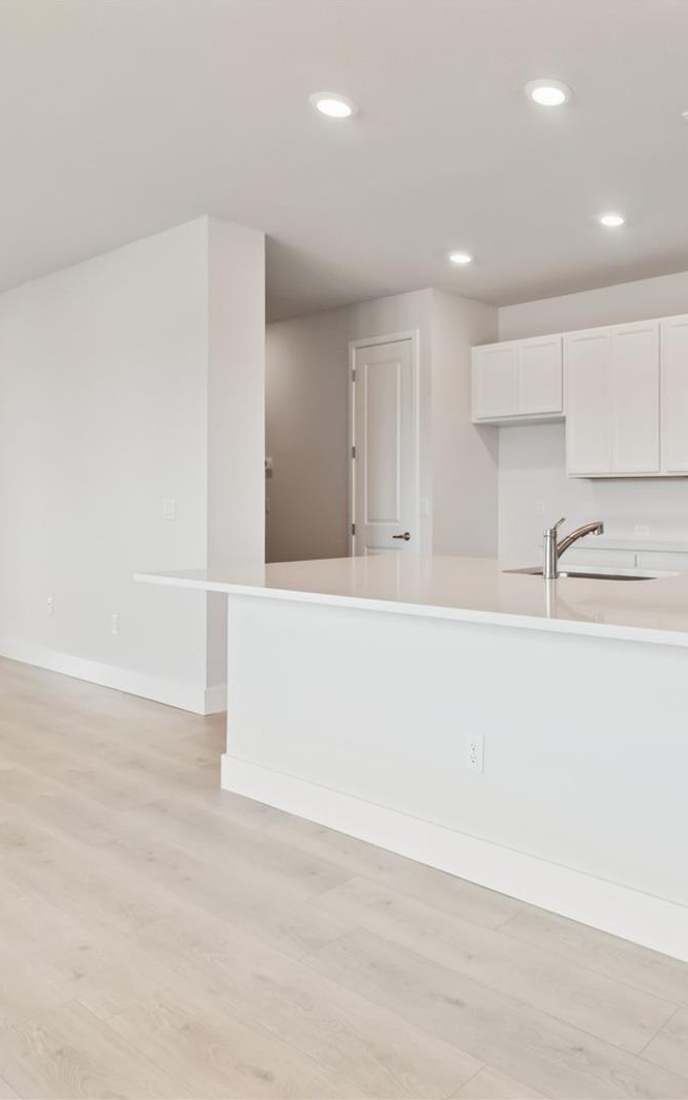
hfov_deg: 46.4
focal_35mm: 23
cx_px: 651
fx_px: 690
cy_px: 549
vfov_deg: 77.1
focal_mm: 10
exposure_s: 1/200
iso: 640
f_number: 7.1
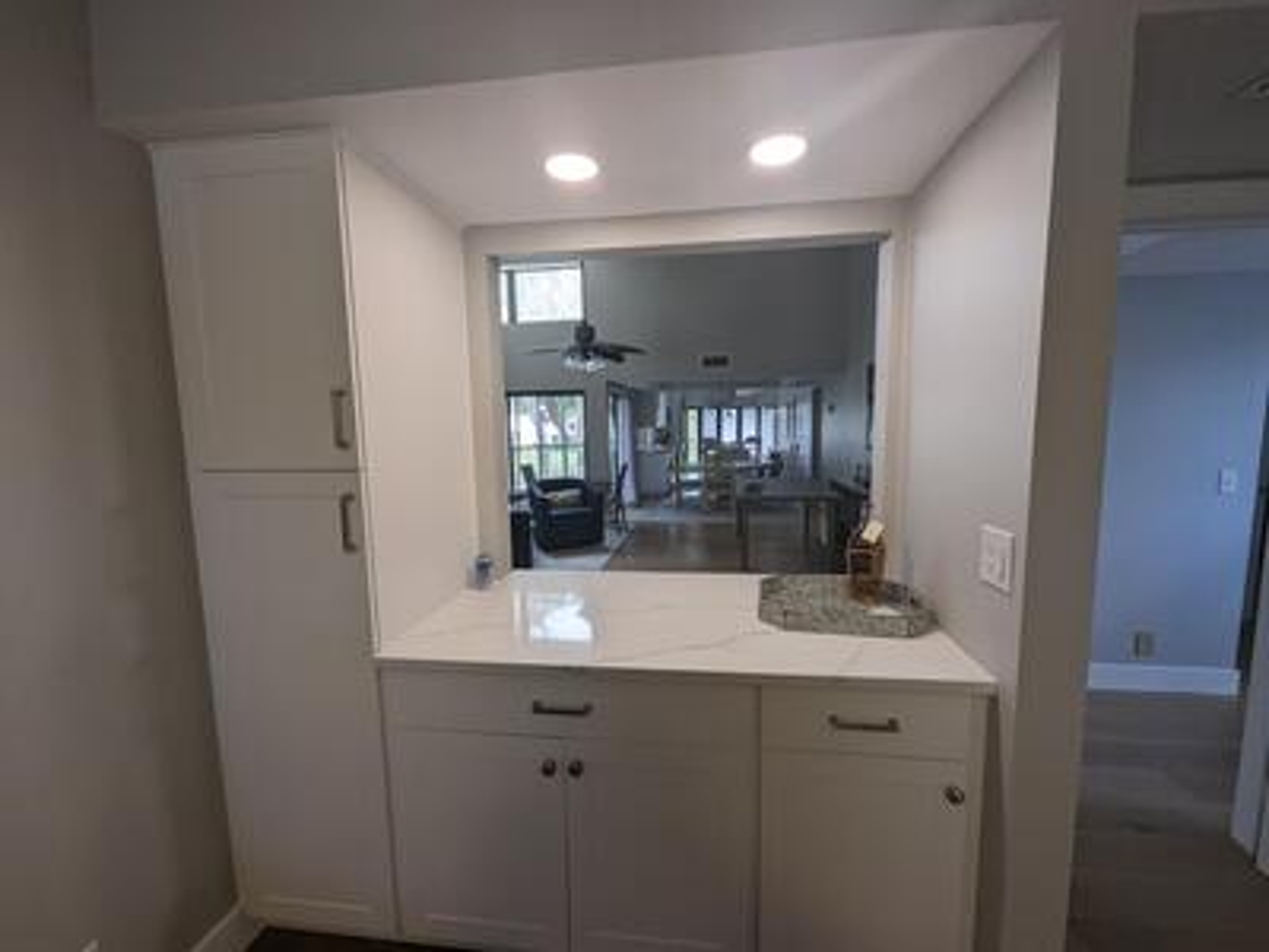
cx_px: 634
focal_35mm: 13
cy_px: 476
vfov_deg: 89.9
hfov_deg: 106.2
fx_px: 477
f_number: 2.2
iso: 75
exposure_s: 1/36.8
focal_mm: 1.95
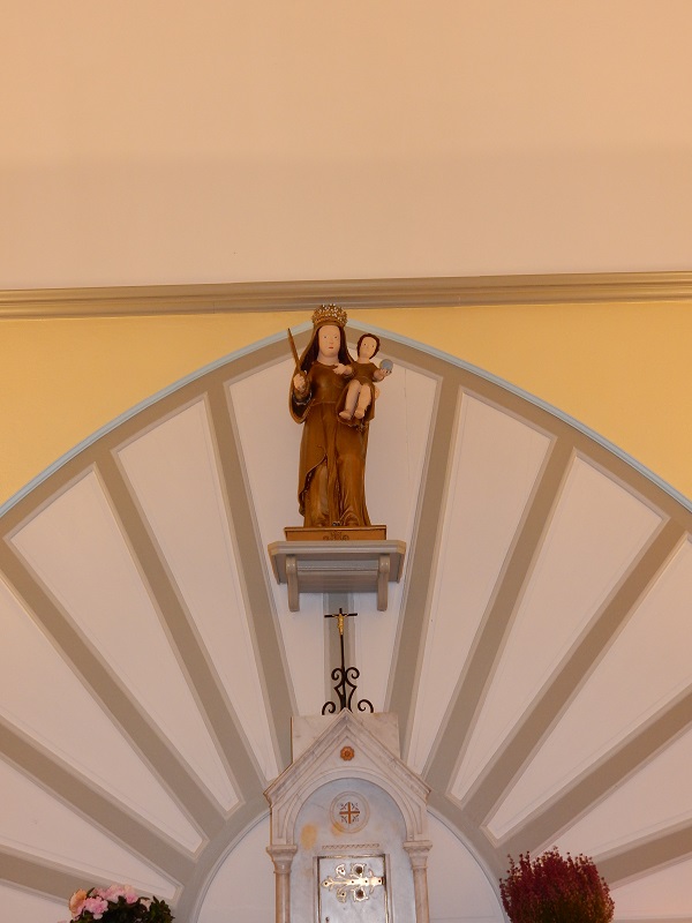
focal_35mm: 36
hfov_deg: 39.7
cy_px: 462
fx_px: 960
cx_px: 346
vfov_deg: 51.4
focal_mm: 6.4
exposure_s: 1/30
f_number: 4
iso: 200
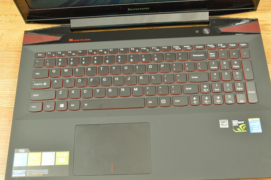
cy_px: 90
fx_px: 327
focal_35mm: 44
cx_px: 136
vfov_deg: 30.8
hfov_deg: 45.0
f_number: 10
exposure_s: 1/8
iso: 800
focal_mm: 29
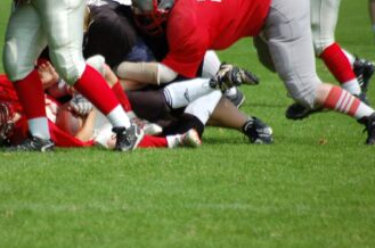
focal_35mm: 620
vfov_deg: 2.2
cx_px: 132
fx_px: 6446
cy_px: 97
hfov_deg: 3.3
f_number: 5.6
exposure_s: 1/1000
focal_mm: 300
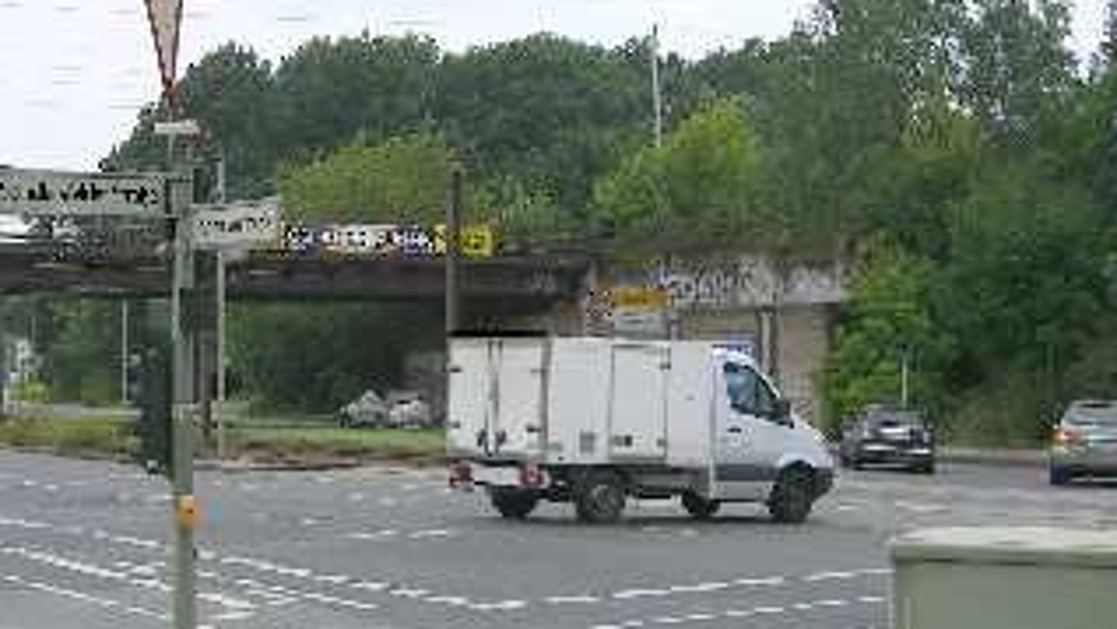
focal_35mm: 76
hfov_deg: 27.2
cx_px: 177
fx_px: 2251
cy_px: 409
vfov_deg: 15.9
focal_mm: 7.9
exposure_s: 1/250
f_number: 4
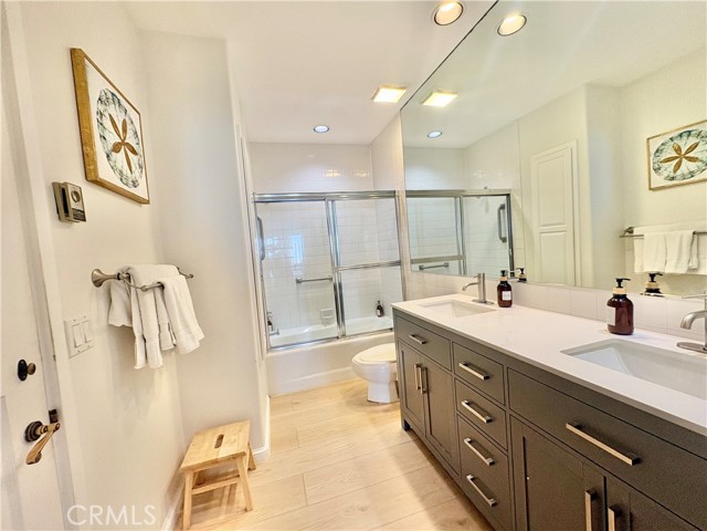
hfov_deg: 102.1
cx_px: 354
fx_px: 286
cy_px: 266
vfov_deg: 85.7
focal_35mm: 14
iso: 125
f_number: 2.2
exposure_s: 1/60
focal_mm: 2.22
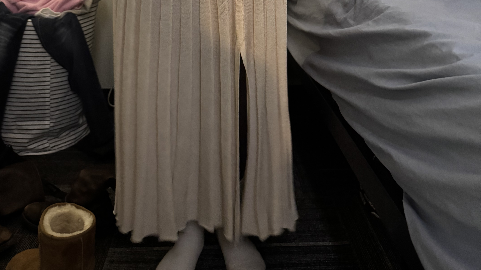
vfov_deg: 31.0
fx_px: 446
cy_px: -6
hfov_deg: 56.6
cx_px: 241
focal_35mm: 35
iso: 800
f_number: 1.78
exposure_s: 1/30
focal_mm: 6.76
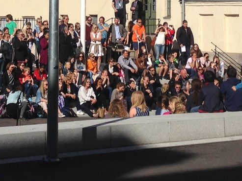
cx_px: 98
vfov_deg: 10.4
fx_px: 958
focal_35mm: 137
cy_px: -102
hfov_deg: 14.4
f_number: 2.4
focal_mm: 4.12
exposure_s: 1/3390
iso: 50
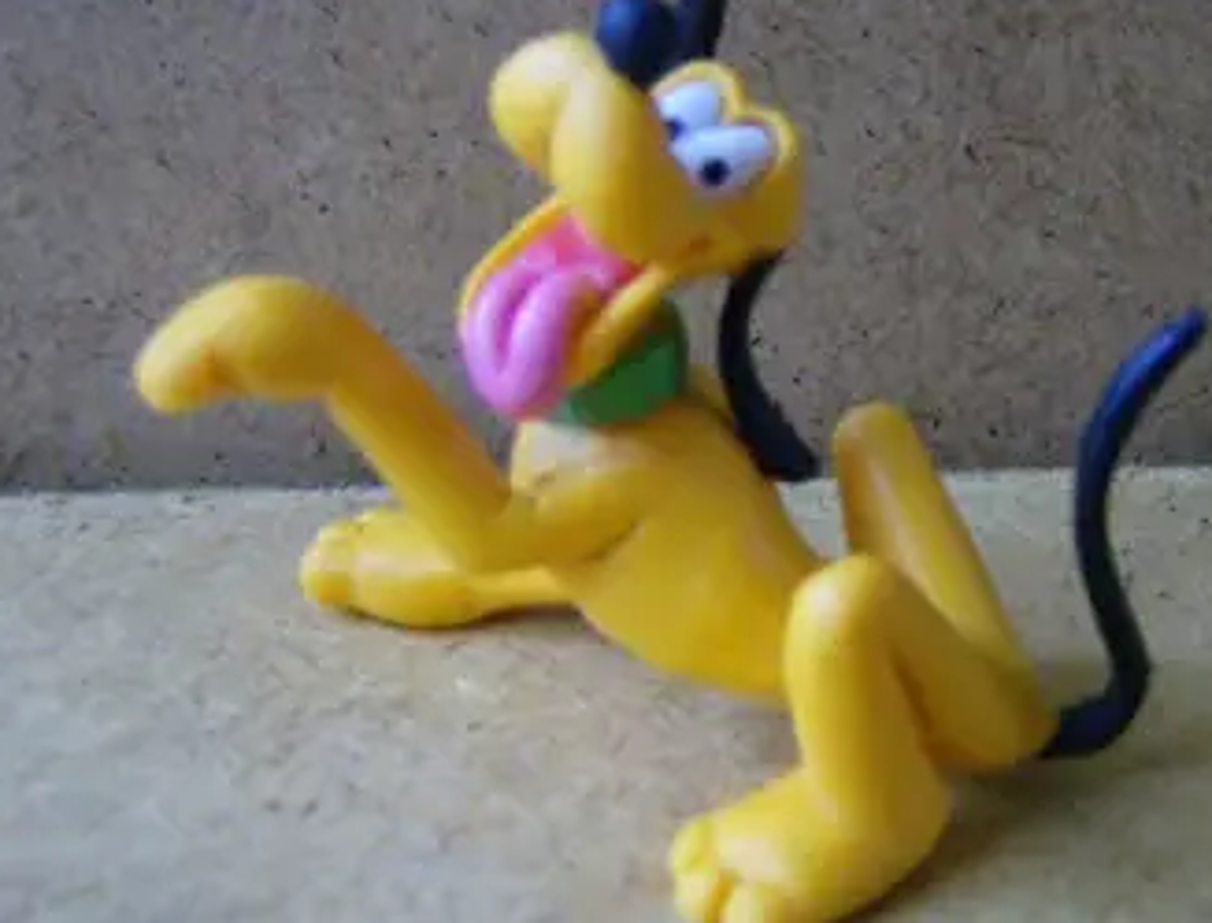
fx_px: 1831
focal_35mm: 52
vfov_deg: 28.3
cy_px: 408
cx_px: 840
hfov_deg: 36.1
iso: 200
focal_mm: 6
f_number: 2.8
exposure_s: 1/27.7
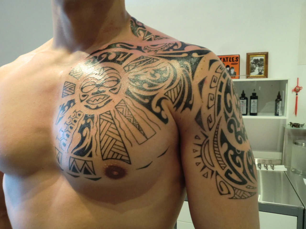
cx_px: 153
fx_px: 230
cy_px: 114
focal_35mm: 26
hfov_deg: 67.3
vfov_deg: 53.1
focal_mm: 4.65
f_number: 2.6
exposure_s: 1/8
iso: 400
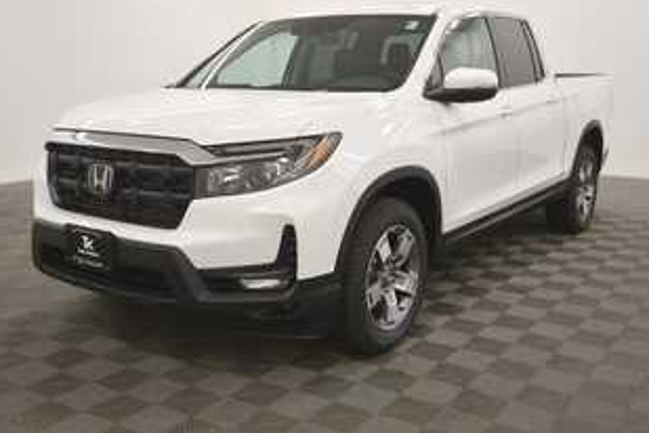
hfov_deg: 54.4
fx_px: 631
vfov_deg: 37.8
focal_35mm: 35
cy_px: 182
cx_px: 311
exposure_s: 1/160
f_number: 5.3
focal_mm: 18
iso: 800
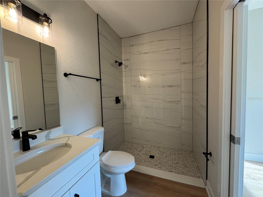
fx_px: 106
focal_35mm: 14
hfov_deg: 102.1
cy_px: 98
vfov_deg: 85.7
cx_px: 132
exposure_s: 1/120
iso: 160
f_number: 2.2
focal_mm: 2.22
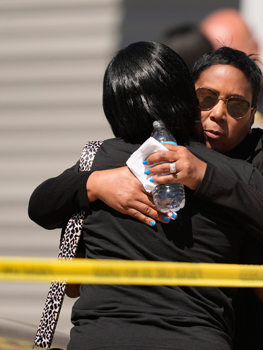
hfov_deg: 1.9
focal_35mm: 794
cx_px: 229
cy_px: 156
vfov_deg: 2.5
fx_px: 8043
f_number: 2.8
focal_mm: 400
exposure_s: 1/5000
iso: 250
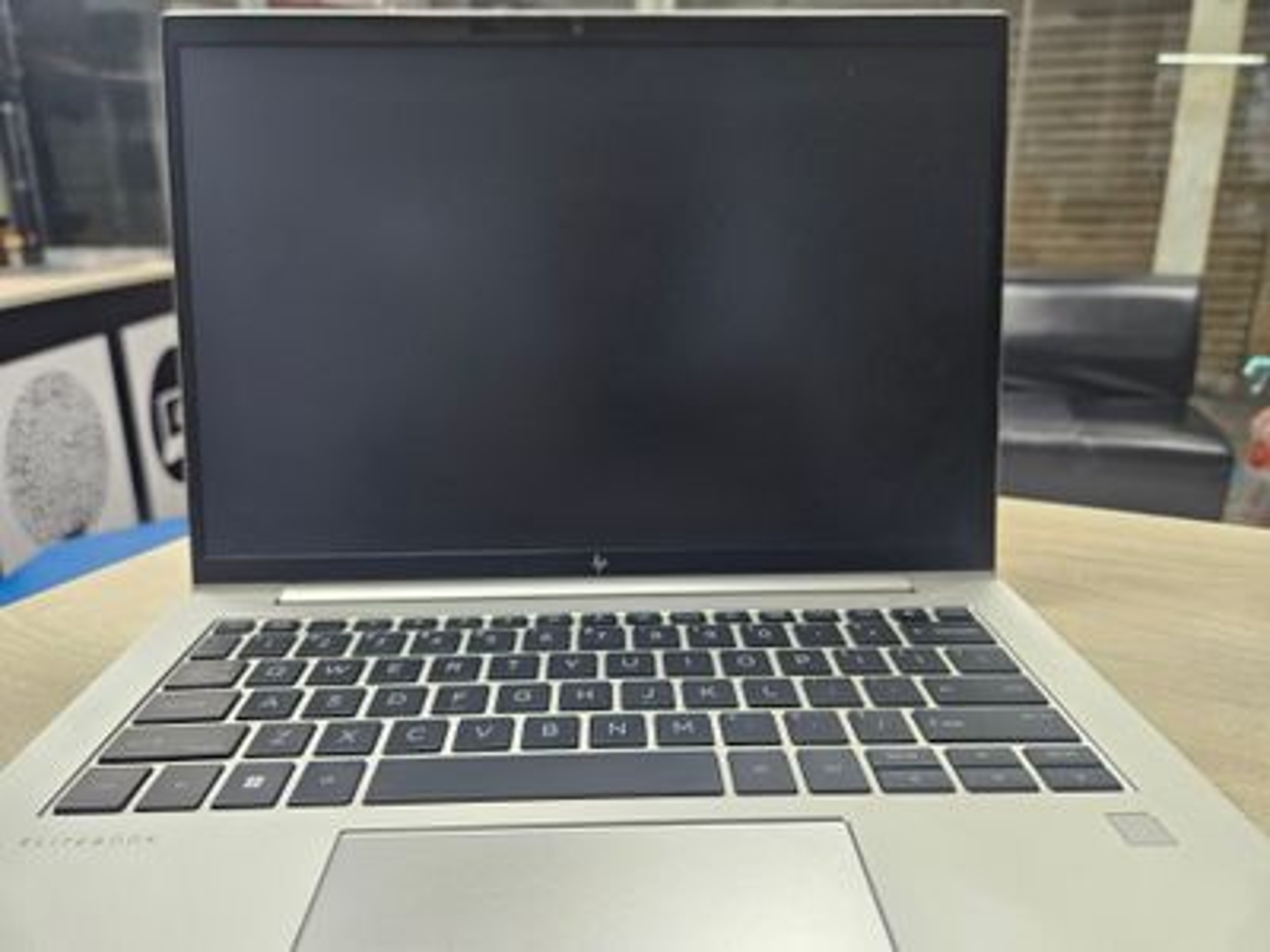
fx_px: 844
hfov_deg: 73.9
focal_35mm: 23
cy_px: 476
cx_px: 635
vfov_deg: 58.9
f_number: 1.8
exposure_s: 1/100
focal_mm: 5.4
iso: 160
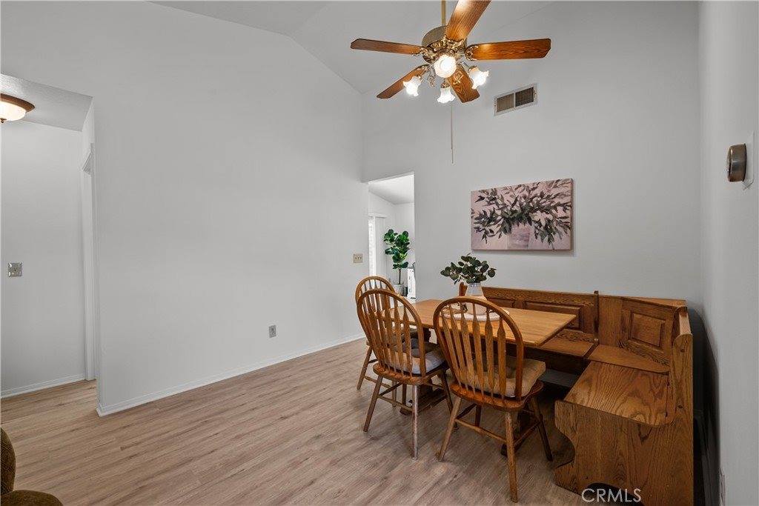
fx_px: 316
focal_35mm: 15
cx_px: 380
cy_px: 253
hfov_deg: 100.4
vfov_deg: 77.3
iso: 250
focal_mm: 15
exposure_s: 1/6
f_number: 9
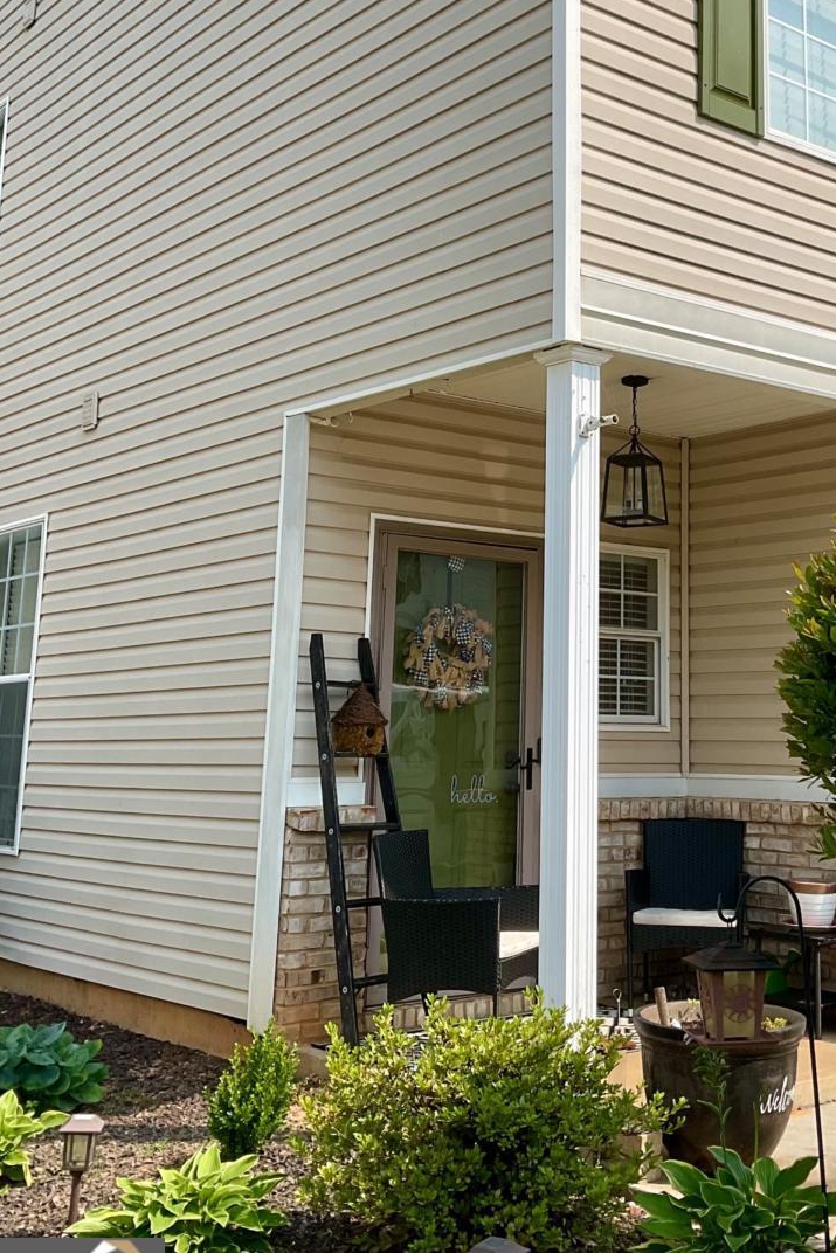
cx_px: 586
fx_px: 1567
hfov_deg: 29.6
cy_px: 396
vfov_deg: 42.9
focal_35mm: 45
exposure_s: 1/2058
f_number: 1.8
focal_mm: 3
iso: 16
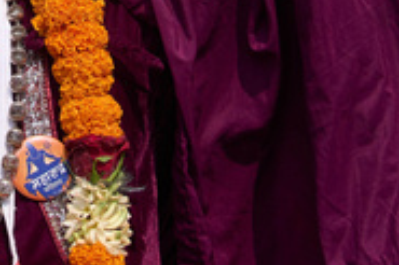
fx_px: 1473
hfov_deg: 15.2
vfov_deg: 10.1
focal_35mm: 133
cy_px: -85
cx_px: 4
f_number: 4
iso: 200
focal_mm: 24
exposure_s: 1/2000
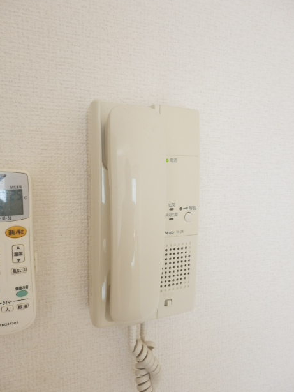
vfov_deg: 69.4
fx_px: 283
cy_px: 200
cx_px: 149
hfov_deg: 54.9
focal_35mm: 25
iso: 160
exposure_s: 1/30
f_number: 3
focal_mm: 4.2
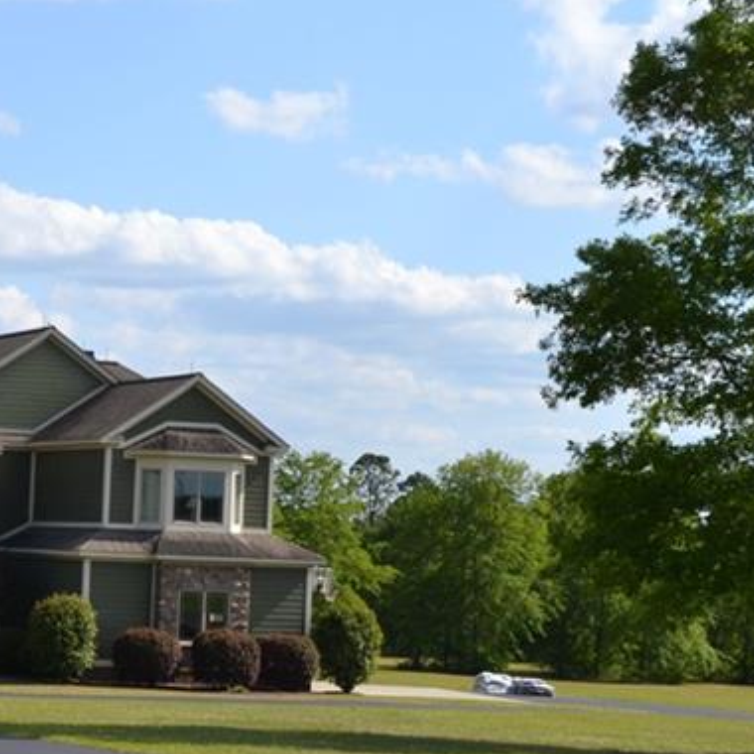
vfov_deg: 16.8
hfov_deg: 16.2
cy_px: 577
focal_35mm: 103
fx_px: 2538
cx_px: -143
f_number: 8
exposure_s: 1/250
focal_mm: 30
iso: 100
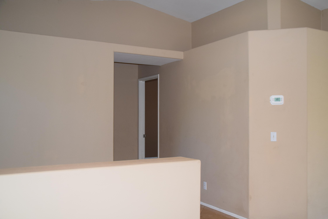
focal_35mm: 38
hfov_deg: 51.3
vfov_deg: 35.5
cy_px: 110
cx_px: 164
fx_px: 342
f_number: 4.5
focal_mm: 25
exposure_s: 1/80
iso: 800
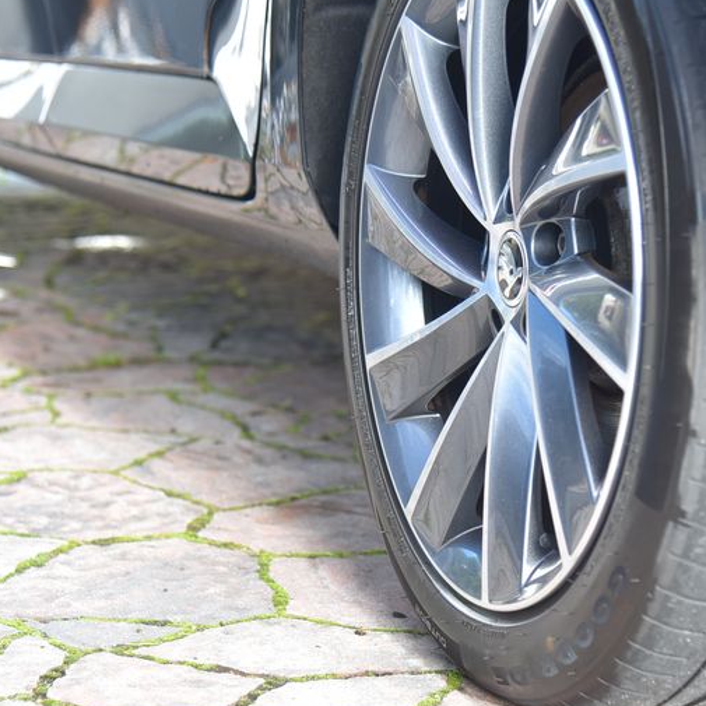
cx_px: 464
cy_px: 261
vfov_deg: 15.5
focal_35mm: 112
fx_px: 2584
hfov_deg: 15.5
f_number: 4
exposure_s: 1/60
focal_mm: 65
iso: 500
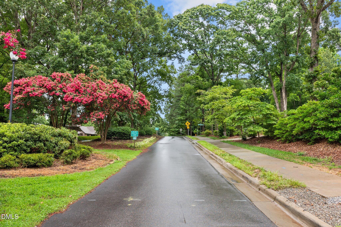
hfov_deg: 67.4
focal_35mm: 27
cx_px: 170
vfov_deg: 47.9
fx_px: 256
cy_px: 114
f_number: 7.1
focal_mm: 18
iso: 500
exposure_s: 1/250
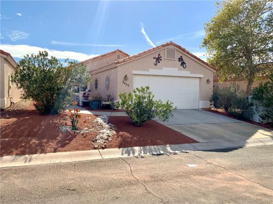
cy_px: 102
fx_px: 229
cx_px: 136
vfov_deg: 48.2
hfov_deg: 61.7
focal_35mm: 29
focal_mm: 3
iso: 20
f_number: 1.8
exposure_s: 1/2801
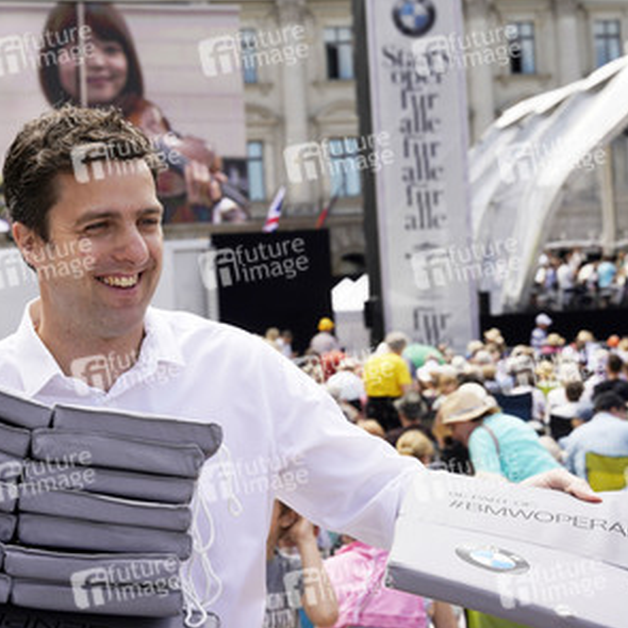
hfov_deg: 23.4
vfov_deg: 23.4
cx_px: 282
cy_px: 317
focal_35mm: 74
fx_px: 1519
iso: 200
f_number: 8
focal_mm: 57
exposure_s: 1/400
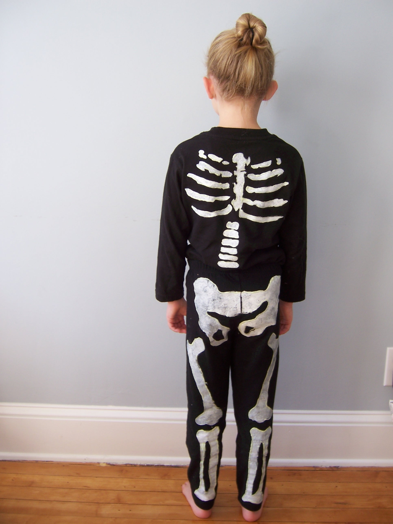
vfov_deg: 51.4
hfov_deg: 39.7
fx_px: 545
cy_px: 262
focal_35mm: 36
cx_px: 196
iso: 80
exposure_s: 1/30
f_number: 2.8
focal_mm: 6.2
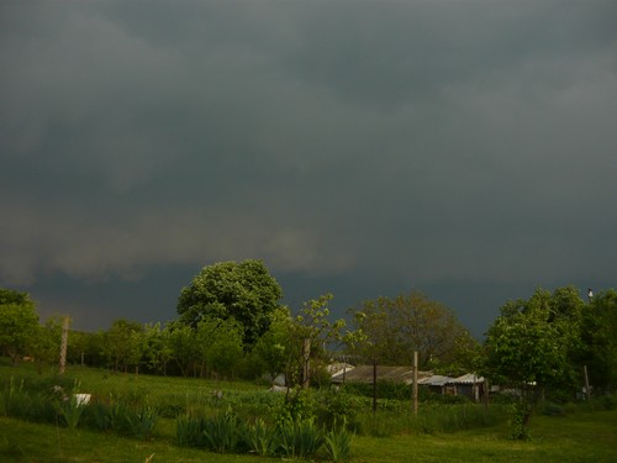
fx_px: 588
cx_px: 308
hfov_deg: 55.4
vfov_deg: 42.9
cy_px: 232
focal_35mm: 33
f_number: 2.8
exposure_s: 1/125
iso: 100
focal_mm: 5.5
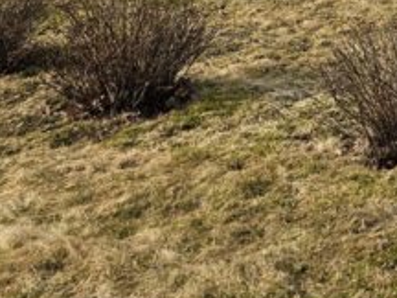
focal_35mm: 109
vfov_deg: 12.4
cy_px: -237
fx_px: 1250
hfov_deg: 15.6
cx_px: 702
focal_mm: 6.3
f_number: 1.7
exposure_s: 1/763
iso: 10
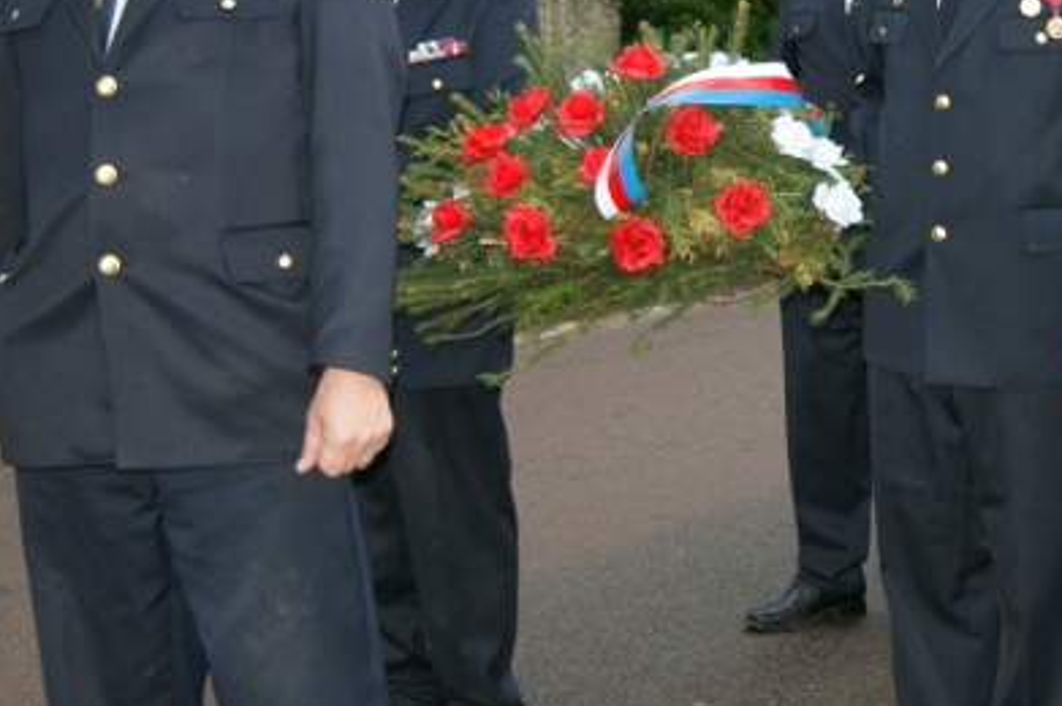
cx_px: 780
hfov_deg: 23.5
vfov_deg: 15.7
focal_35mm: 86
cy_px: 96
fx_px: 2535
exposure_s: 1/60
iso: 400
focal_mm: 28
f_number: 4.5
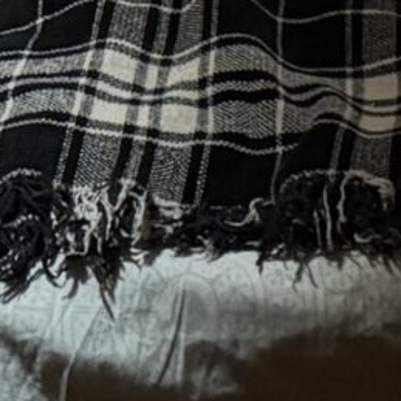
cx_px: 348
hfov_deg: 8.3
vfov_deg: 6.9
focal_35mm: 210
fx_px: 2752
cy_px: -1056
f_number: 1.78
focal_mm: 6.76
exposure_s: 1/25
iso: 1250
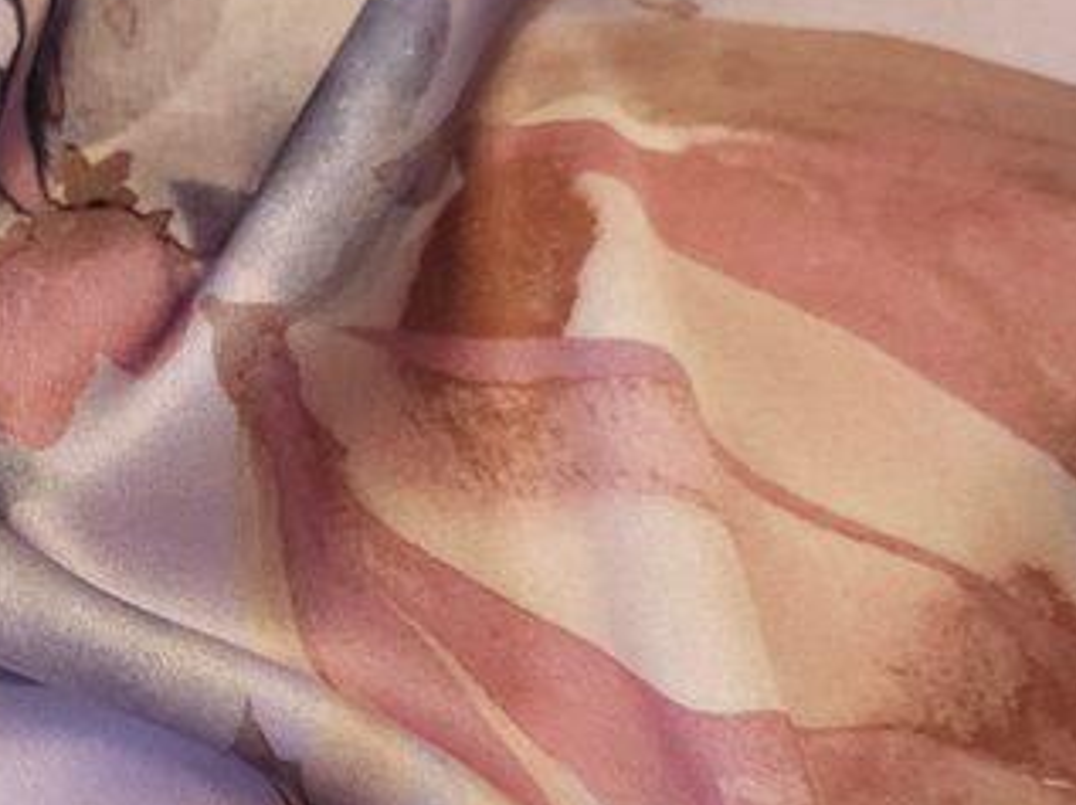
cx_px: 98
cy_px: 523
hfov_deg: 32.1
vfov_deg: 25.5
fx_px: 1770
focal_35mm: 57
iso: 640
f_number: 1.8
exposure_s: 1/500
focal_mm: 5
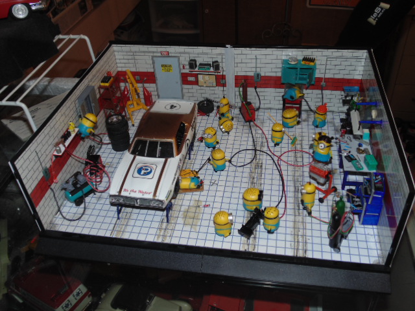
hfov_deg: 54.0
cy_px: 156
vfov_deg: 41.8
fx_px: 408
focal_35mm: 34
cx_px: 208
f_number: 3.4
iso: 80
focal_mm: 6.2
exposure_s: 1/50
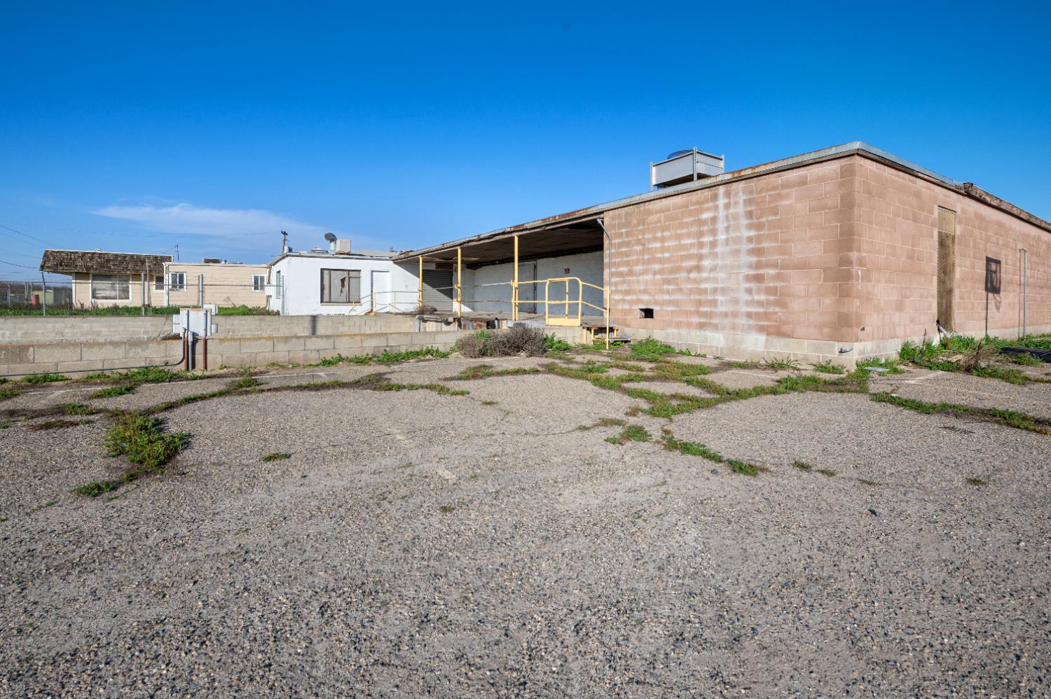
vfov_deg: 77.2
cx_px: 526
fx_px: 438
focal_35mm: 15
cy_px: 350
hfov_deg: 100.4
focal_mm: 15
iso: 250
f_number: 9
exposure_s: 1/1000
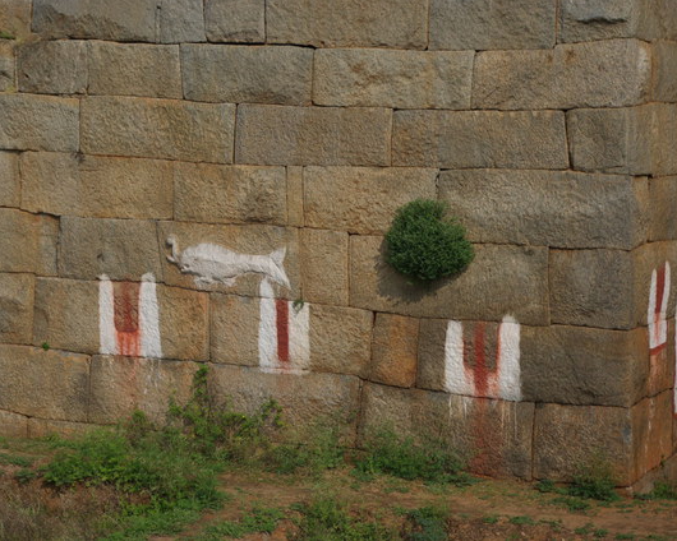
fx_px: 1875
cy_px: 270
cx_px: 278
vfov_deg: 16.4
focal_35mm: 94
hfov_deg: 20.4
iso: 100
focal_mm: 55
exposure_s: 1/125
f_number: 8
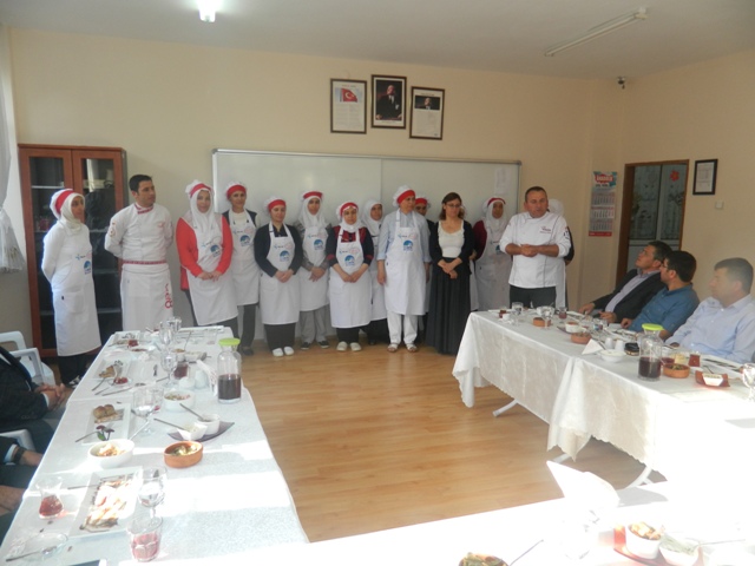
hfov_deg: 69.4
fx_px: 545
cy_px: 283
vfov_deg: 54.9
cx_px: 378
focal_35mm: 25
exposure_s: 1/50
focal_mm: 4.5
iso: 80
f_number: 3.1
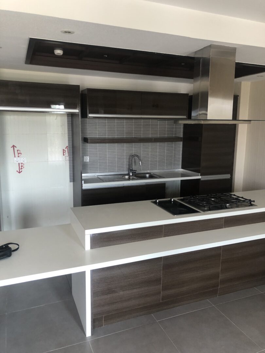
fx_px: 286
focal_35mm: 28
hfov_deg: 49.7
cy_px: 176
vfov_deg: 63.4
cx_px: 132
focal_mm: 4
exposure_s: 1/24
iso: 40
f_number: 1.8
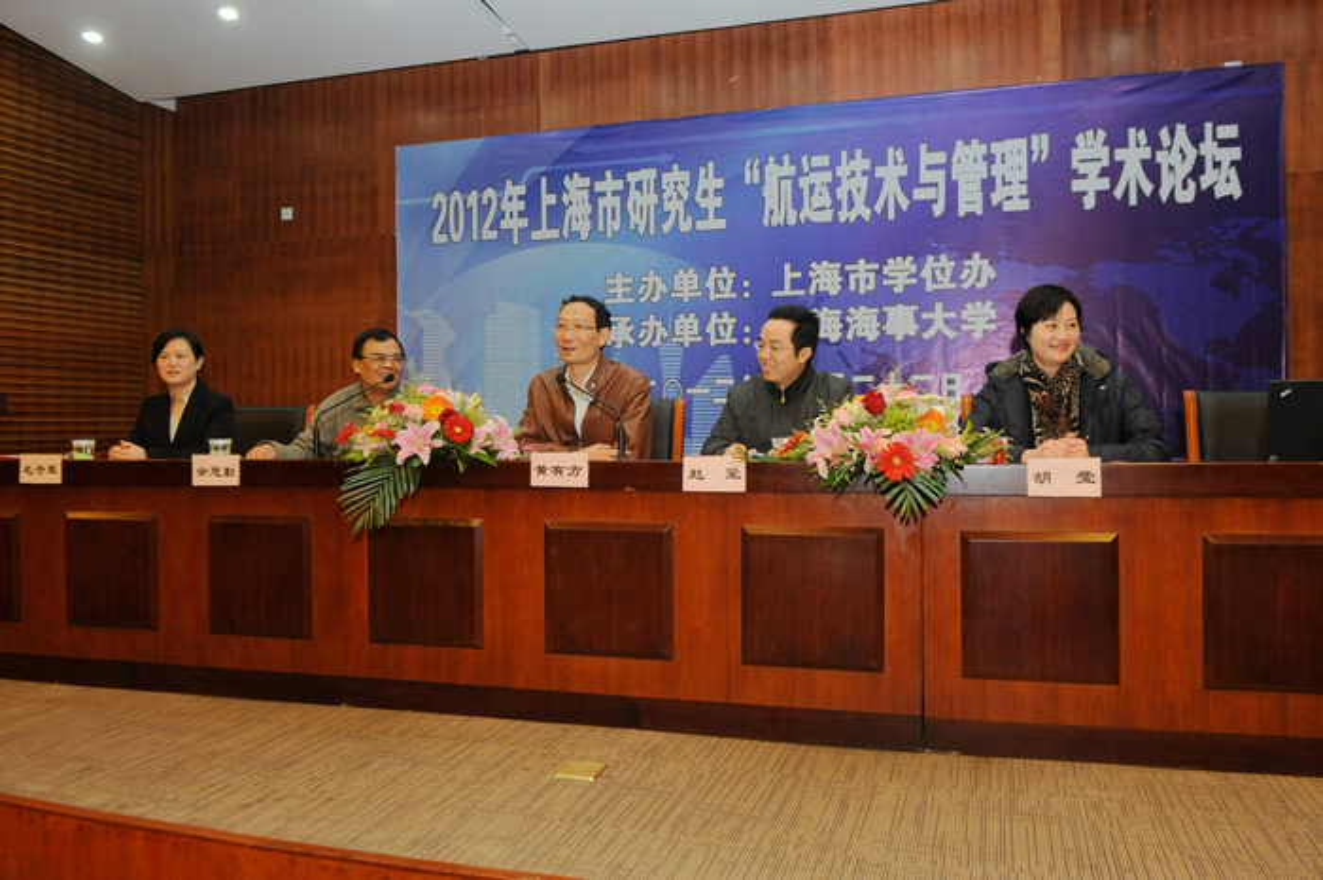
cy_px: 440
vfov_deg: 44.9
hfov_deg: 63.7
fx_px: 1065
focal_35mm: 29
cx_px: 662
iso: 2000
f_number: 7.1
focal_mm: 29
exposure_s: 1/60
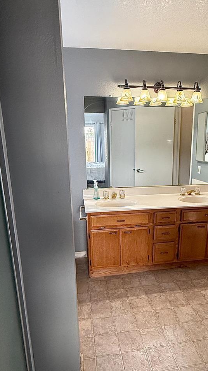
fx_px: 235
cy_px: 198
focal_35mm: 24
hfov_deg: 47.6
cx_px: 116
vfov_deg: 76.2
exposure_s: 1/120
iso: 320
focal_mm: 2.22
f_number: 2.2
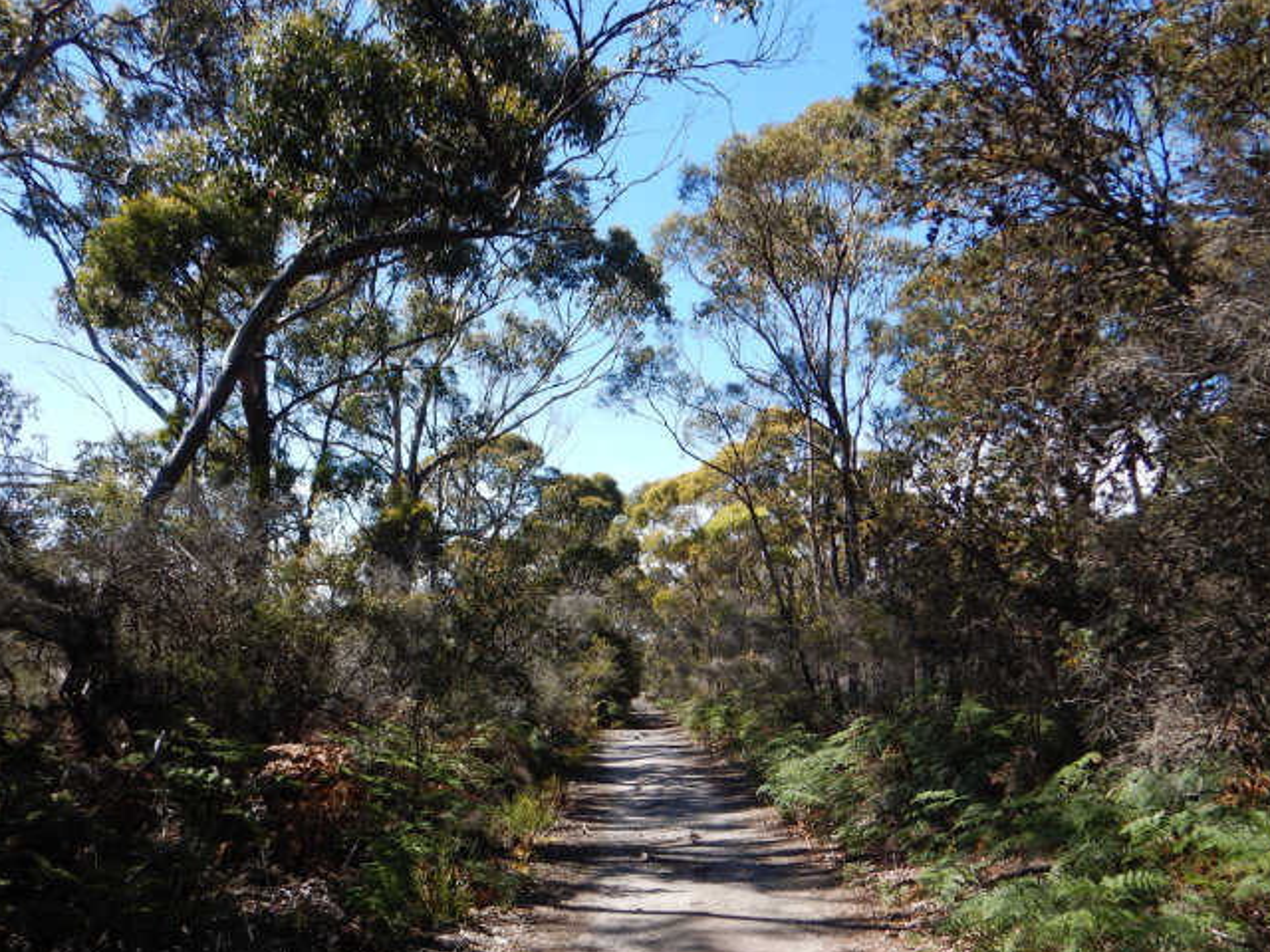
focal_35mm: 30
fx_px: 1101
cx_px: 629
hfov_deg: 60.0
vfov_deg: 46.5
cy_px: 575
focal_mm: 4.3
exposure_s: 1/1000
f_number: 2.8
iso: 125
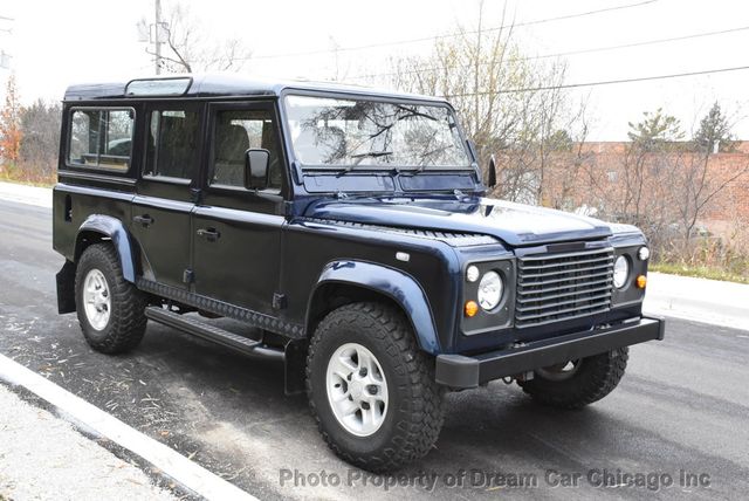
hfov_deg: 49.5
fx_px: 812
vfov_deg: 34.3
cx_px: 374
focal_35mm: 39
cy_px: 250
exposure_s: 1/80
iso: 2000
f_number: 13
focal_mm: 26
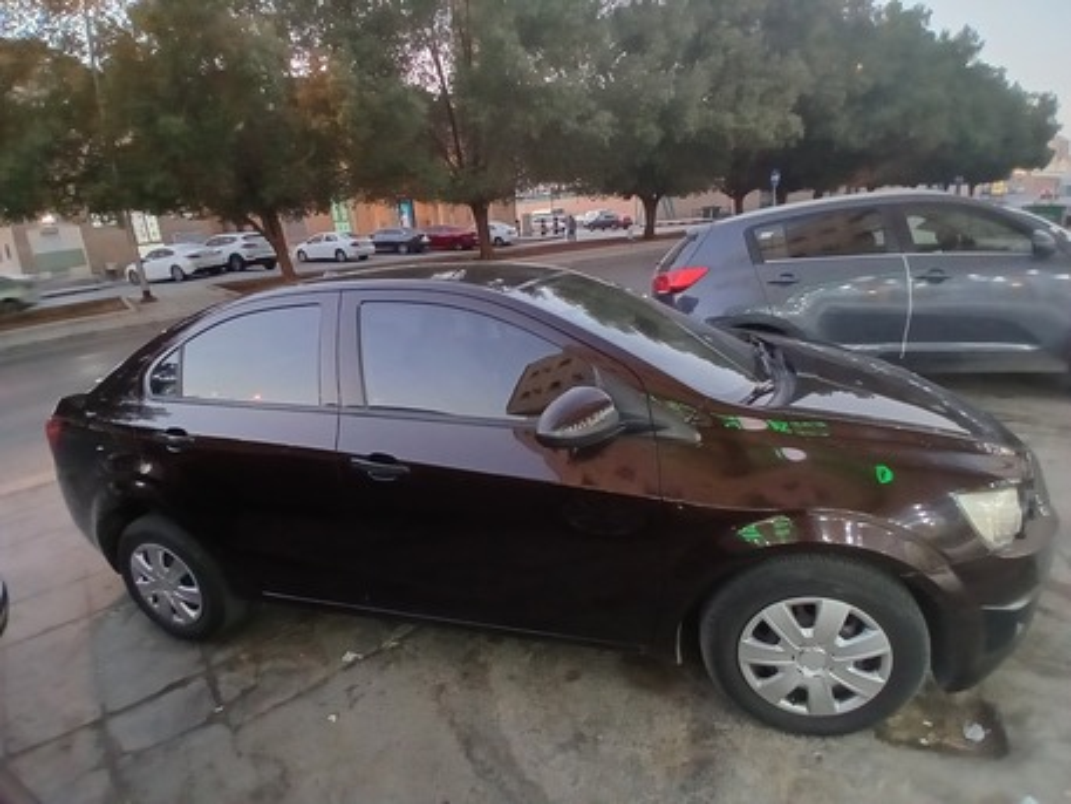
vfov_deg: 74.8
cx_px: 536
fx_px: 526
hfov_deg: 91.0
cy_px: 402
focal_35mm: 17
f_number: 2.2
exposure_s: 1/25
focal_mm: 1.4
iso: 500
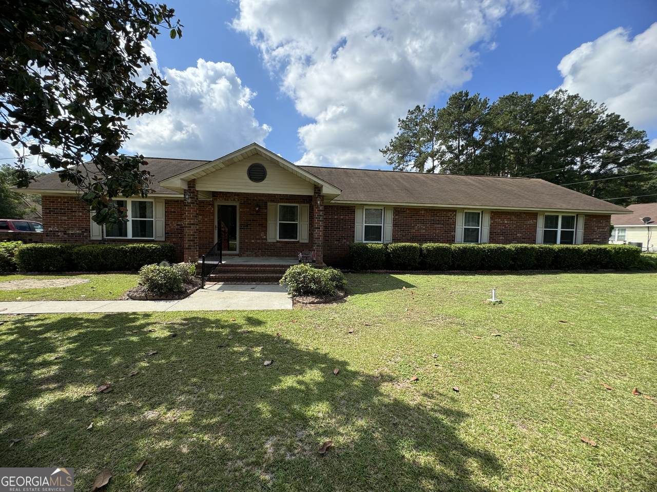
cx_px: 328
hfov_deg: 102.1
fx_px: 266
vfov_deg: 85.7
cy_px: 246
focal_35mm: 14
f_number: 2.2
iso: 50
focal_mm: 2.22
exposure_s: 1/993
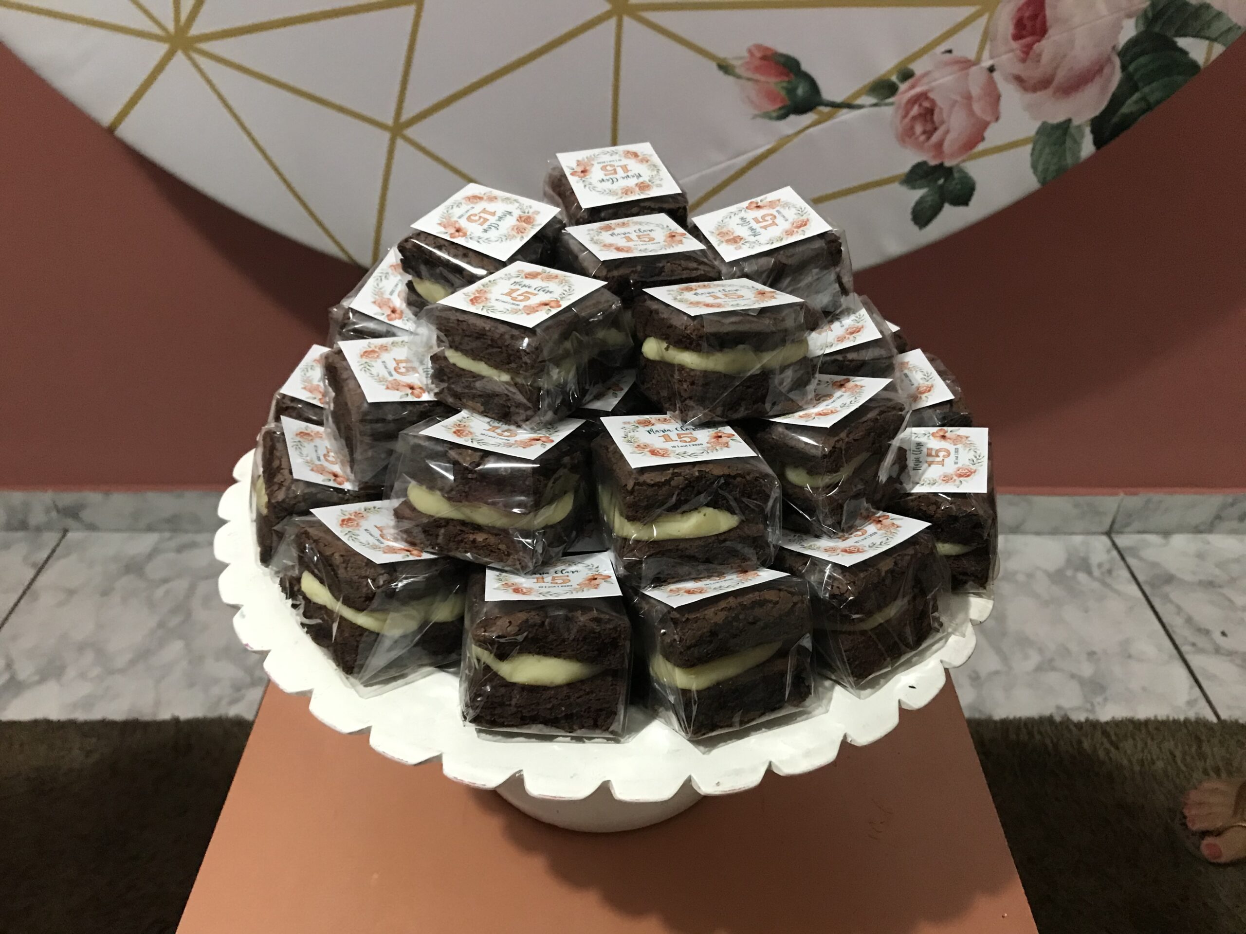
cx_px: 623
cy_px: 467
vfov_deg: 49.7
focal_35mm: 28
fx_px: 1008
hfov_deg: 63.4
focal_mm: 3.99
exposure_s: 1/15
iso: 100
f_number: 1.8
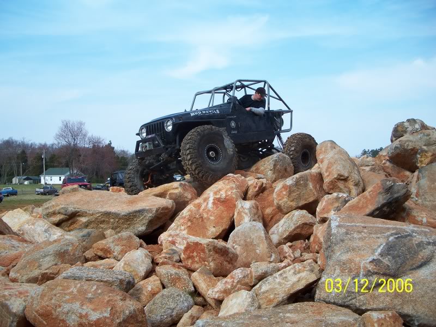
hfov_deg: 50.1
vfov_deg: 38.7
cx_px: 218
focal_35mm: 37
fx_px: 466
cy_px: 164
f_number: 2.8
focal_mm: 7.8
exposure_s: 1/800
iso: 64
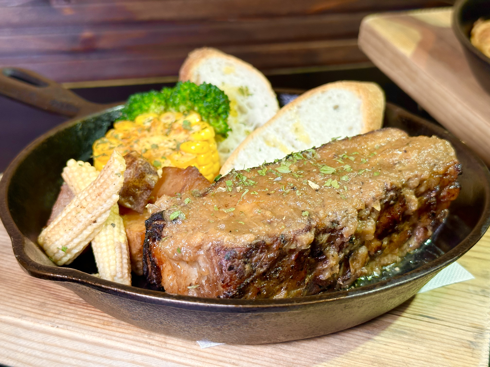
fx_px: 679
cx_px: 245
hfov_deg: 39.7
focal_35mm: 48
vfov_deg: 30.3
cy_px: 184
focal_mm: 6.86
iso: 100
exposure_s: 1/60
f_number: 1.78
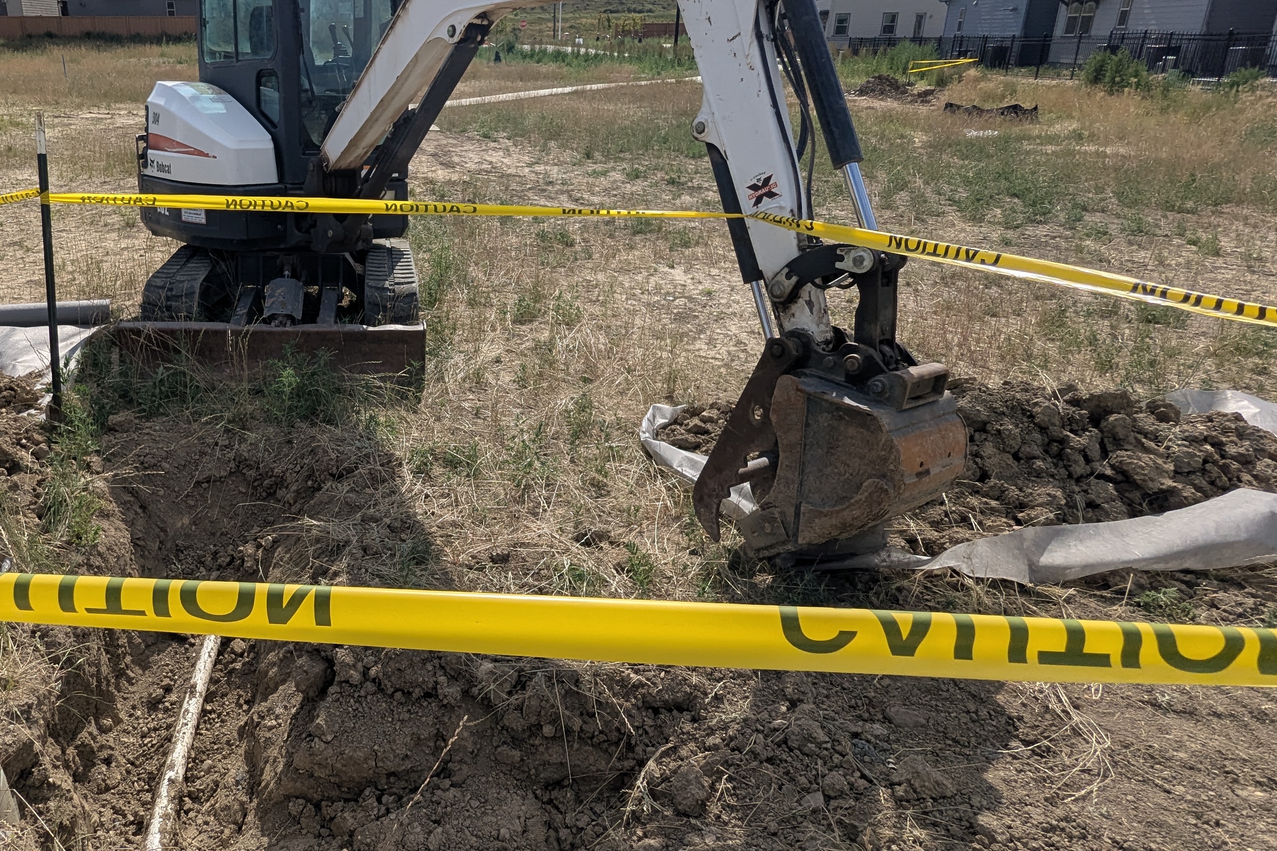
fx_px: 887
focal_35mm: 25
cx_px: 396
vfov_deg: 51.2
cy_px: 379
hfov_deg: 68.9
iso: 50
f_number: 2.2
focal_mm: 2.35
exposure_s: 1/2907
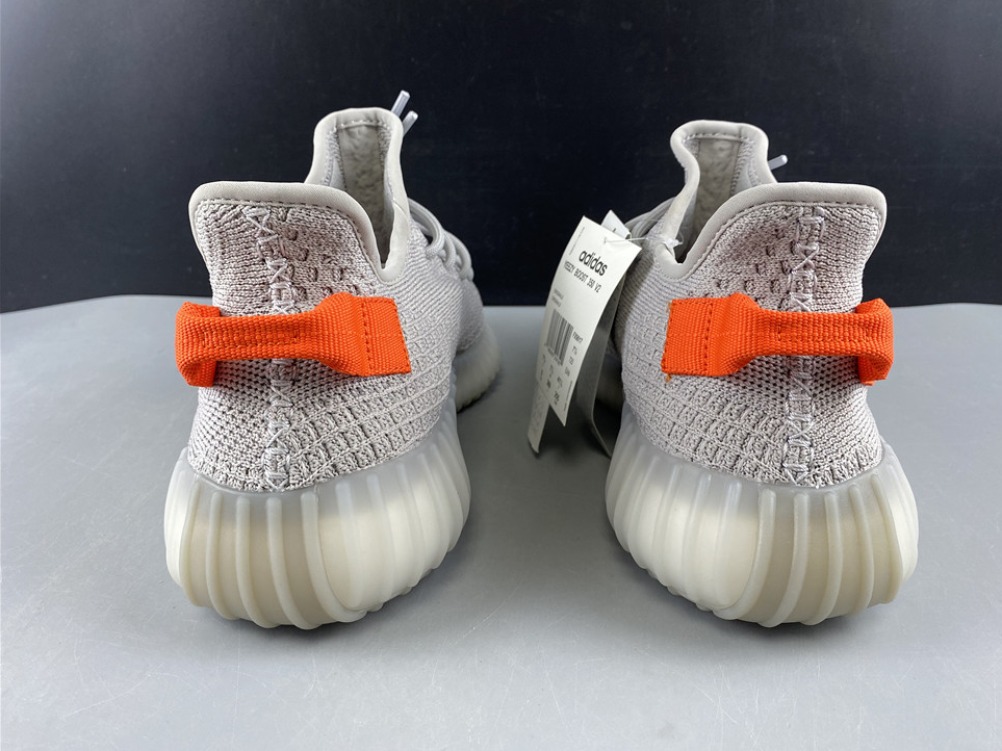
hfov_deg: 65.3
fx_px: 781
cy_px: 363
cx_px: 519
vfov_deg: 51.3
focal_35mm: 27
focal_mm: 4.25
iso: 64
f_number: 1.8
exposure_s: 1/100
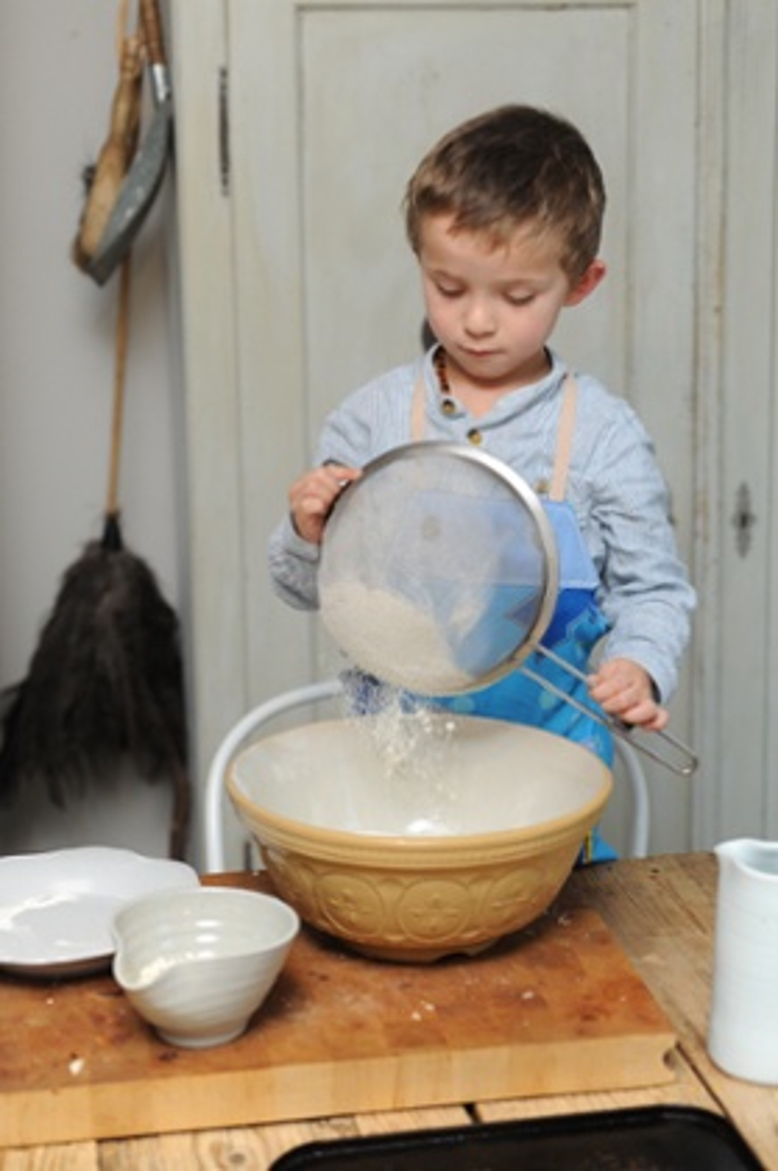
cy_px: 586
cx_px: 389
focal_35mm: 60
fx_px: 1950
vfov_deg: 33.4
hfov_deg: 22.6
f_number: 3.2
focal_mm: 60
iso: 1600
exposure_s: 1/320
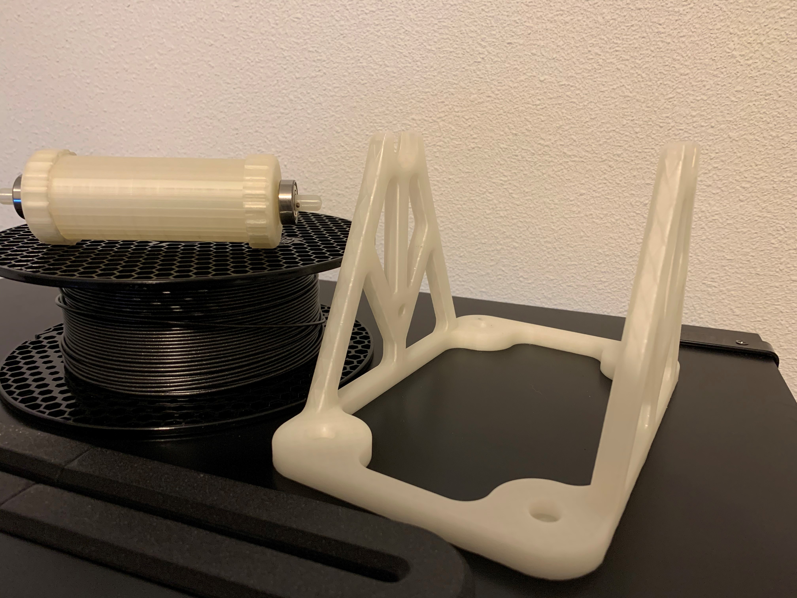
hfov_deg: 67.3
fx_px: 599
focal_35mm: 26
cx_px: 398
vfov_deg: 53.1
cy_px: 299
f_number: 1.8
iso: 320
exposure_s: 1/50
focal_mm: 4.25
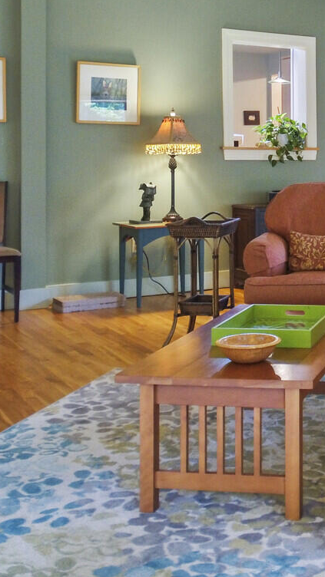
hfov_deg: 22.0
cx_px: 376
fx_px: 781
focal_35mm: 51
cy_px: 174
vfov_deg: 39.9
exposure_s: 1/100
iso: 200
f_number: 2.8
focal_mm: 4.1
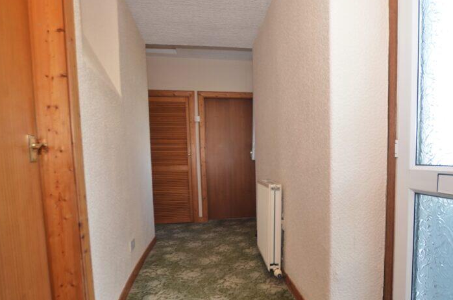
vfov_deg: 56.5
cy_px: 181
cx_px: 271
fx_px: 276
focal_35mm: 22
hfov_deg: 77.9
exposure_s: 1/60
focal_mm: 10
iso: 220
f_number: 4
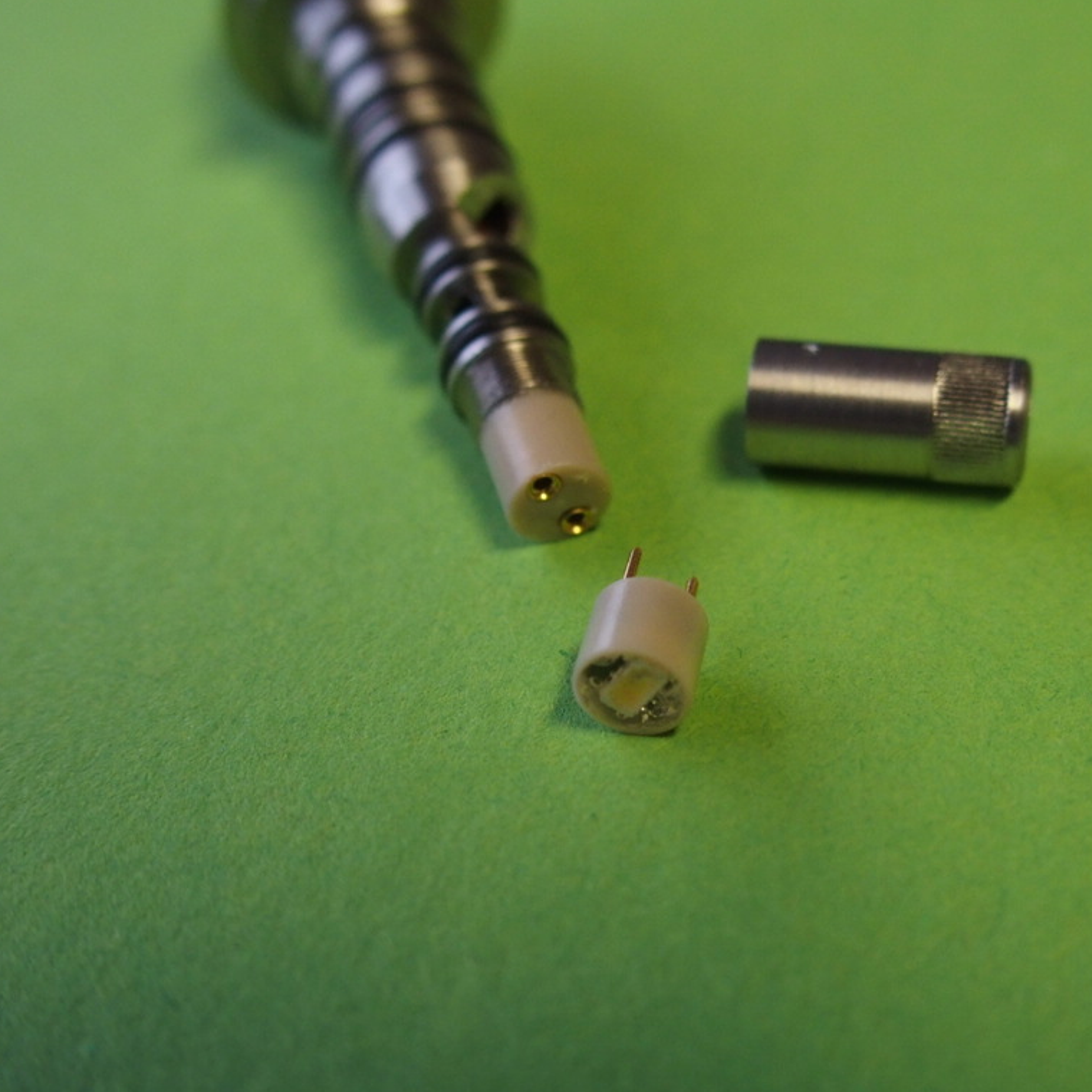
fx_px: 1785
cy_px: 543
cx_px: 716
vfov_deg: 34.0
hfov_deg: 33.8
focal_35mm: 50
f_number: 2.8
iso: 500
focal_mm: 9
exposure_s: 1/160
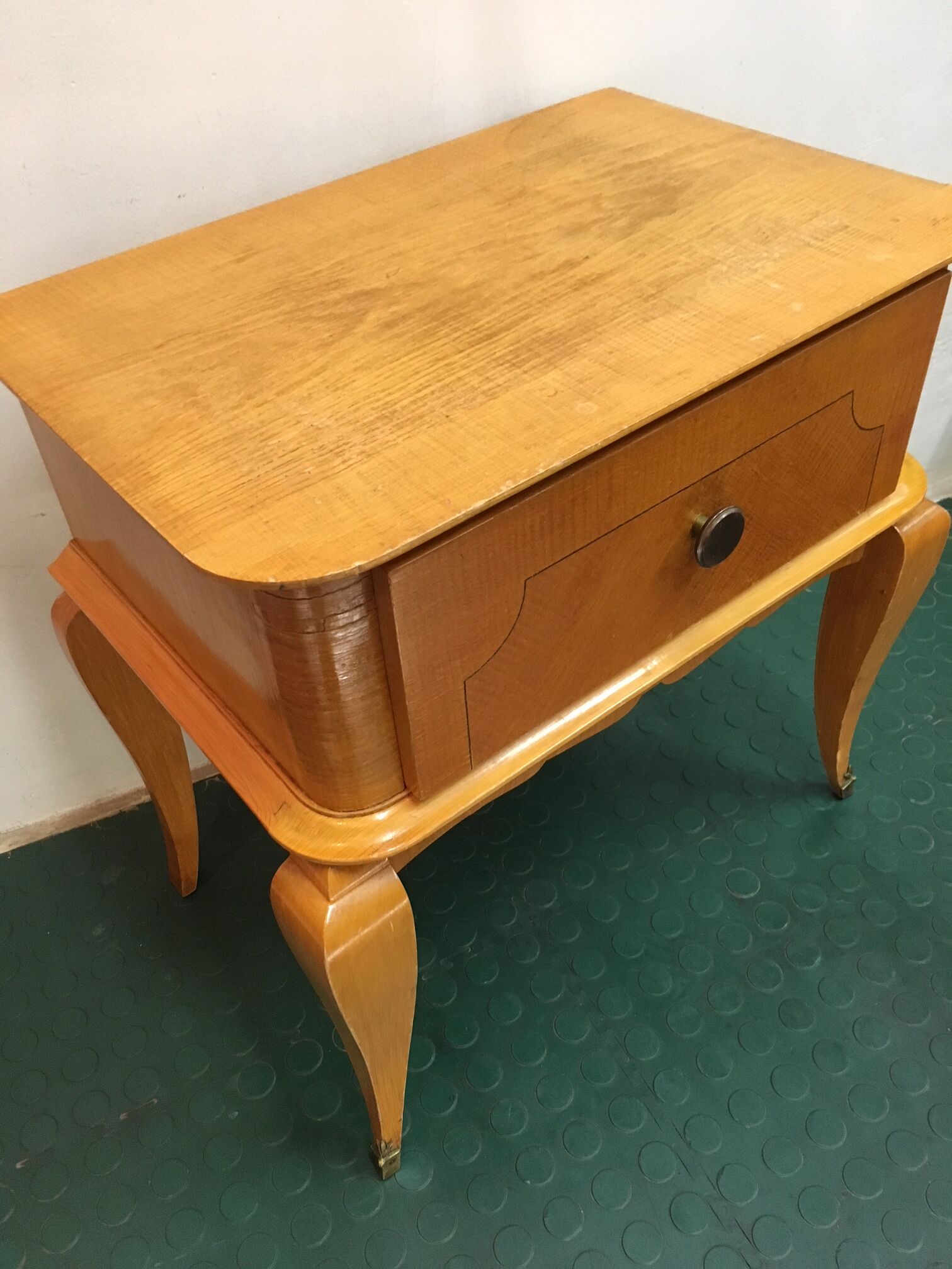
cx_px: 476
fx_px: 1063
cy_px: 634
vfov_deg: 61.7
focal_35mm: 29
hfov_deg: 48.2
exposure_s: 1/25
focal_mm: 4.15
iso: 200
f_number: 2.2
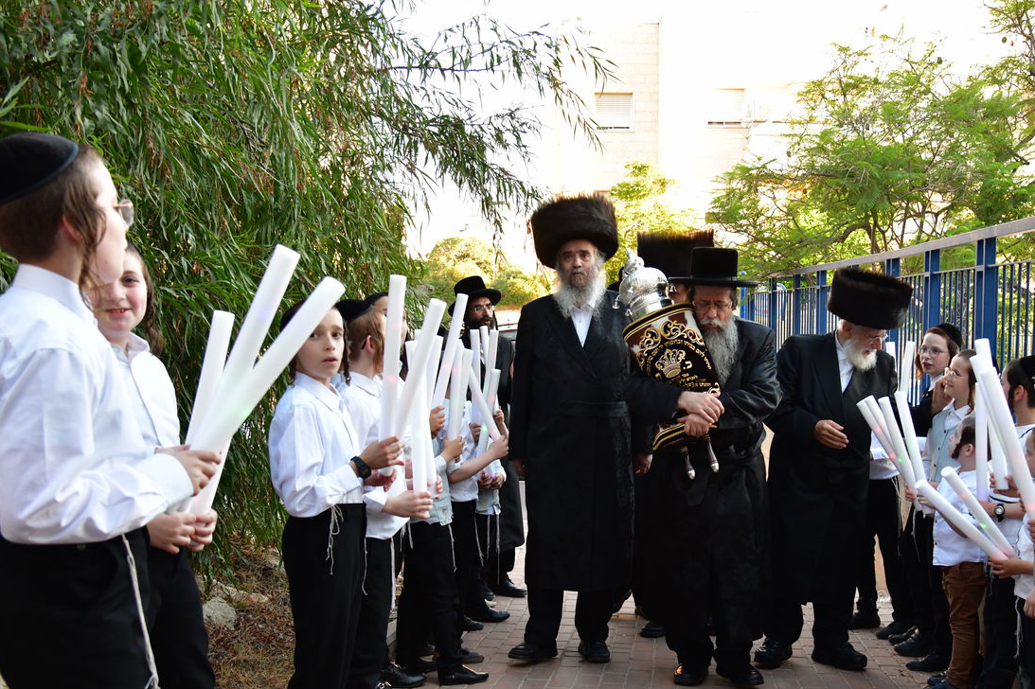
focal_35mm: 41
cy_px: 392
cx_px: 579
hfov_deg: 47.3
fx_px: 1178
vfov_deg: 32.6
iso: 1250
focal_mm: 32
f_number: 5.6
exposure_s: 1/200
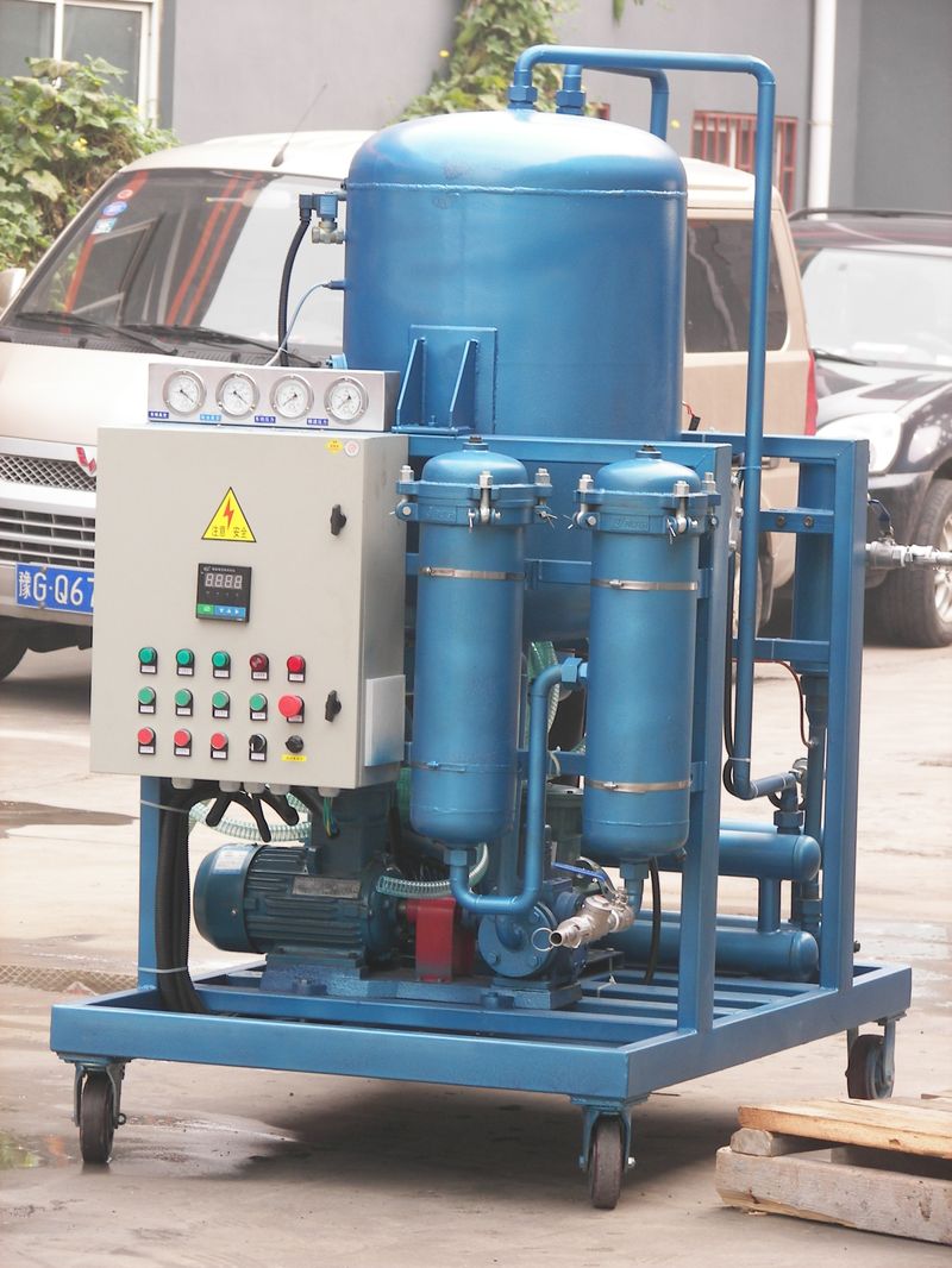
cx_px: 476
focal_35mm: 179
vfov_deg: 11.0
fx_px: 6561
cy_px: 634
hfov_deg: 8.3
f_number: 3.6
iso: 50
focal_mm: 29.8
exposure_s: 1/80
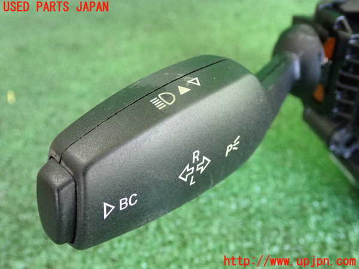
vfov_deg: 32.9
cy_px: 134
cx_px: 180
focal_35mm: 44
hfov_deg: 42.9
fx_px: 456
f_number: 2.9
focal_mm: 7.84
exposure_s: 1/125
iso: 1250
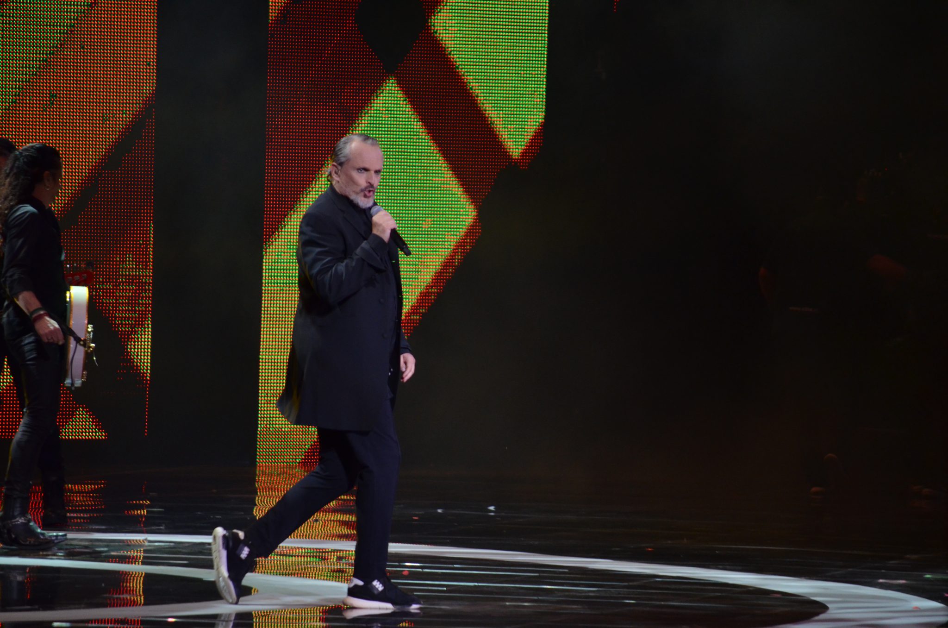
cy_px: 314
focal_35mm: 300
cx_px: 474
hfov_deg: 6.9
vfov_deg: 4.6
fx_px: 7883
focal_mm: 200
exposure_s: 1/160
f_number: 5.6
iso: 1000
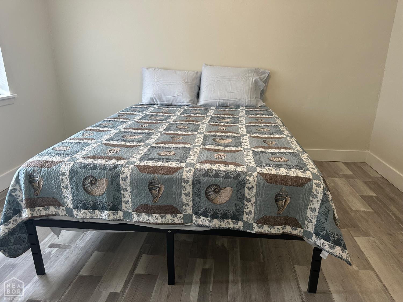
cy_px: 151
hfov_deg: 71.6
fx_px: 279
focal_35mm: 24
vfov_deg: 56.8
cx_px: 202
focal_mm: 6.86
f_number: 1.78
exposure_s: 1/60
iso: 200
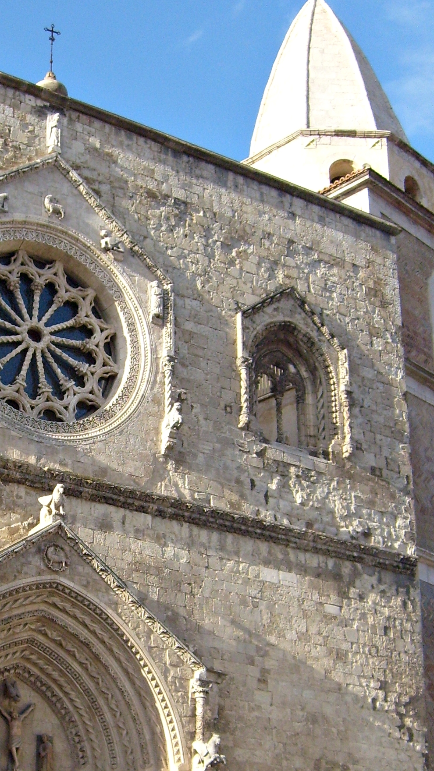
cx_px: 82
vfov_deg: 33.9
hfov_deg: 19.5
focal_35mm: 61
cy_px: 545
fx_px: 1248
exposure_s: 1/180
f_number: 7.1
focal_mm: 5.8
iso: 80
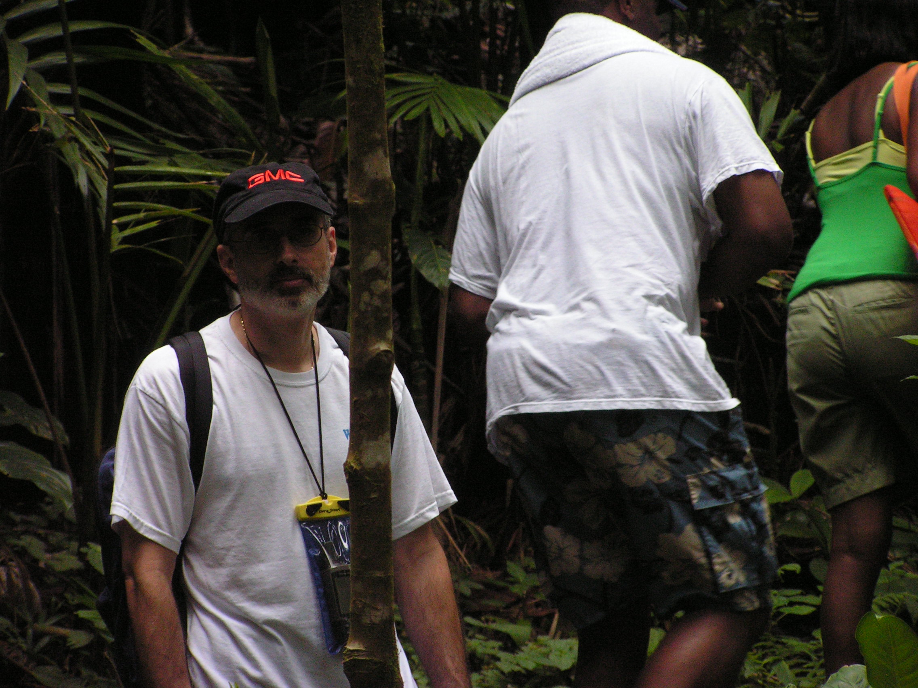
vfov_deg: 6.5
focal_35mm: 229
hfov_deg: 8.6
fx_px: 6073
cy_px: 344
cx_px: 459
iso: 200
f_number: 3.2
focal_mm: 38.1
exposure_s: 1/125
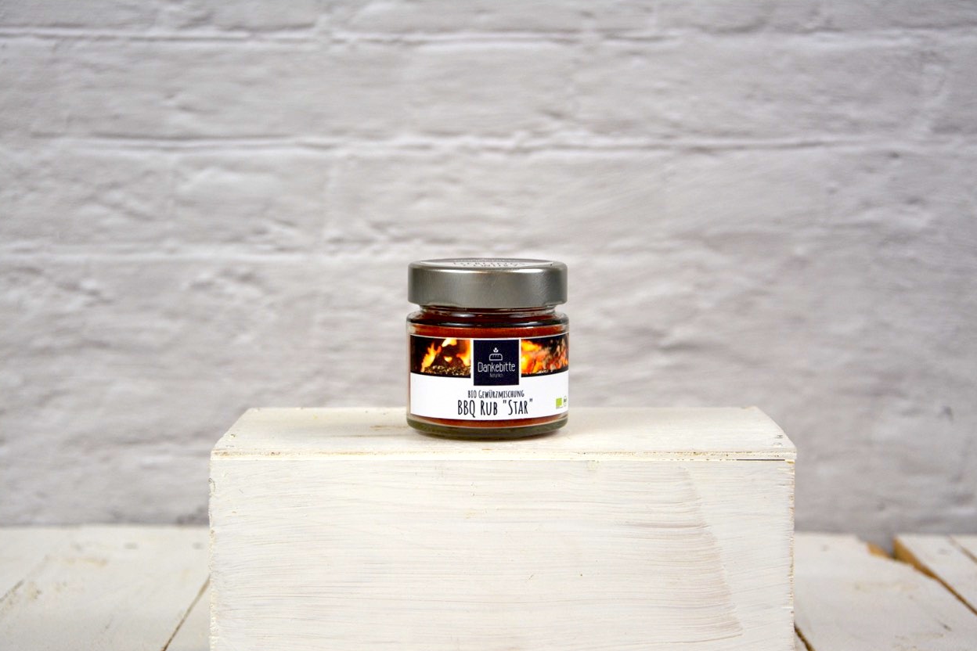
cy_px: 327
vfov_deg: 17.1
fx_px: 2171
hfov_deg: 25.4
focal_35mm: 80
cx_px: 495
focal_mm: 52
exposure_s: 1/100
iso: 400
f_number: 5
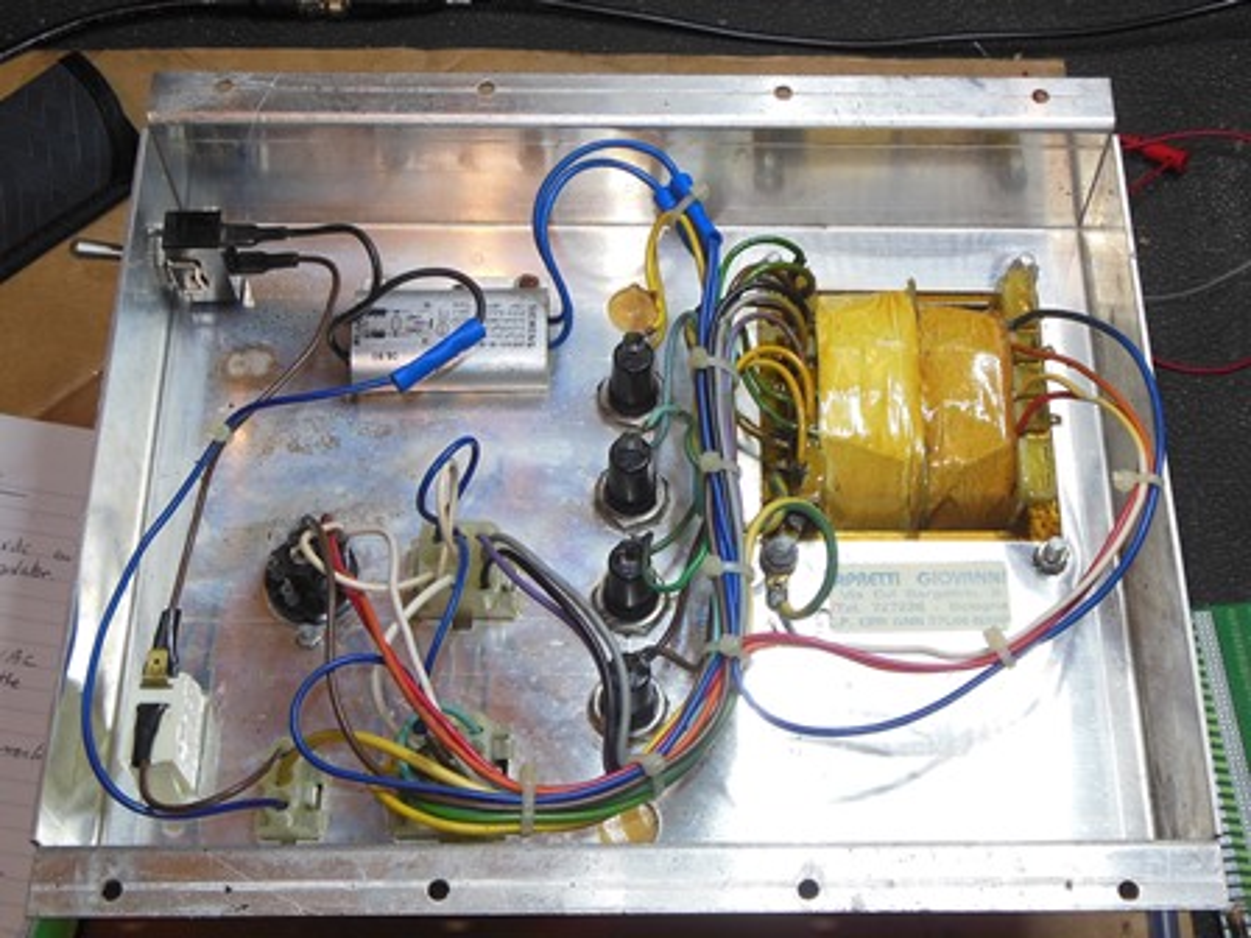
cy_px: 469
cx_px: 626
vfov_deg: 37.7
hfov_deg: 49.0
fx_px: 1373
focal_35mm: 38
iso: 125
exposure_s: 1/30
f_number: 3.6
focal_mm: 6.8
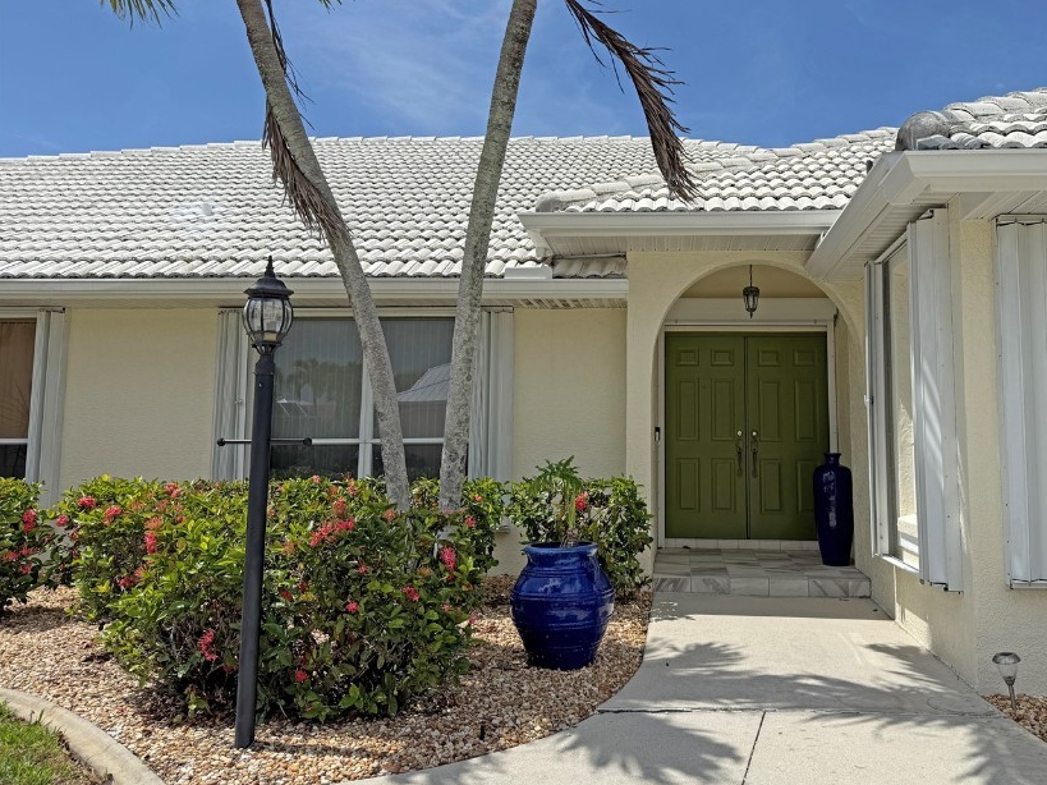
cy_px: 343
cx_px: 649
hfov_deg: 59.3
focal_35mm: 30
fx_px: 907
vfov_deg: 46.7
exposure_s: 1/8130
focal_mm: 6.76
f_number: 1.78
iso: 80
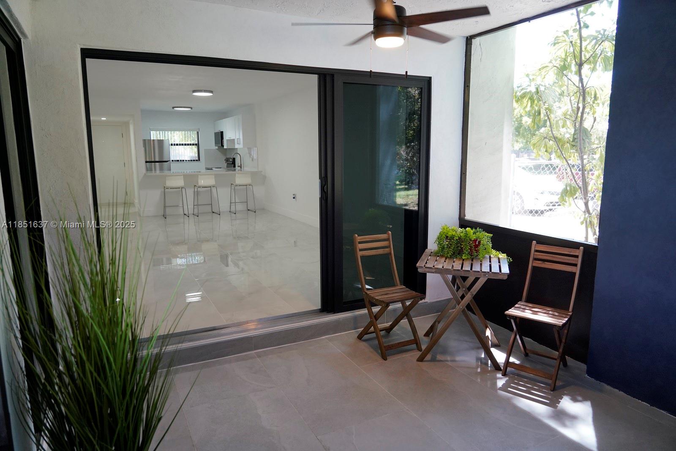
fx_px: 451
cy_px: 226
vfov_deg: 53.1
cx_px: 338
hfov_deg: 73.7
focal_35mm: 24
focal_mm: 24
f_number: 4
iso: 1000
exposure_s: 1/160
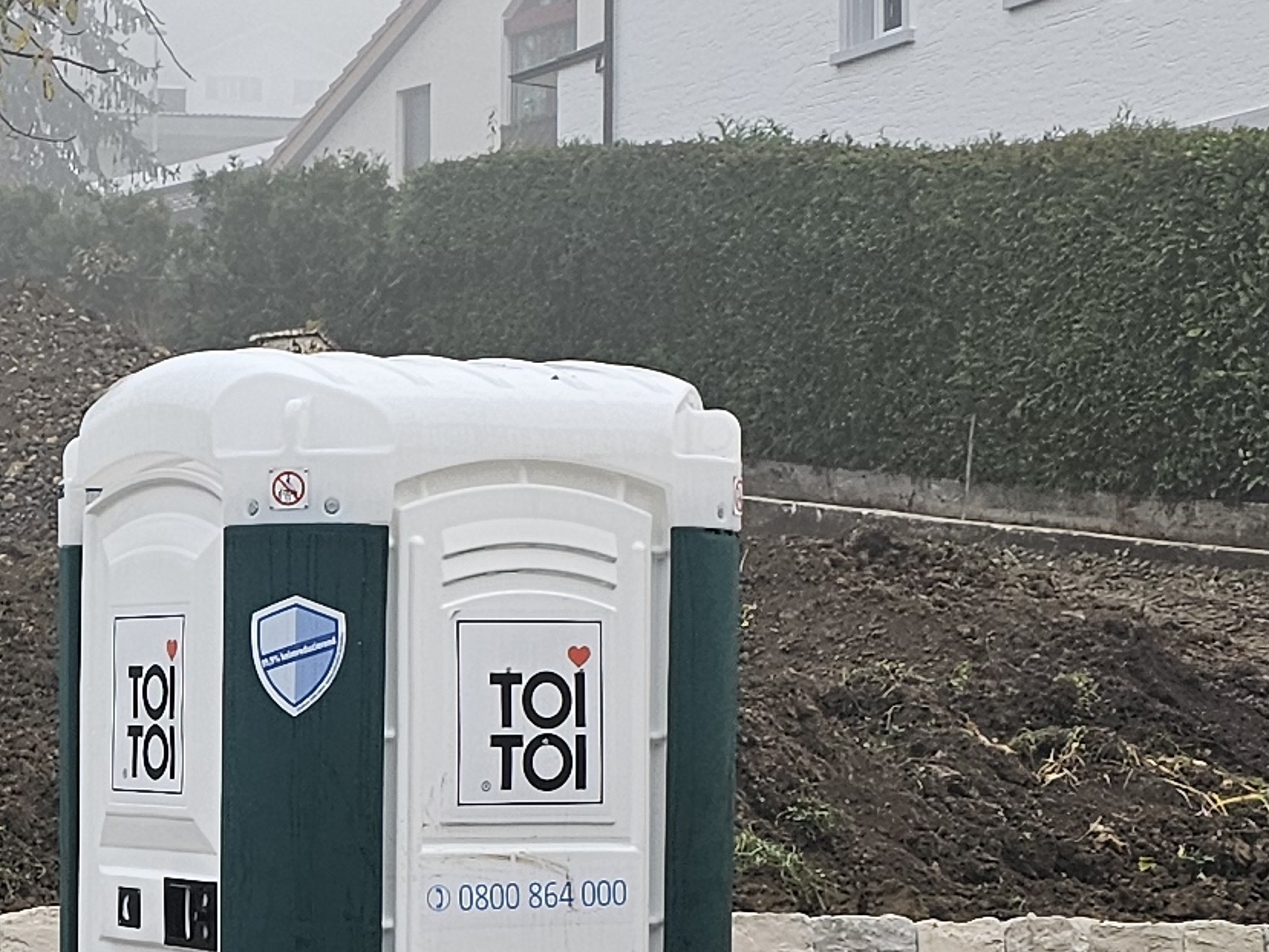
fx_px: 4070
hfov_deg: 17.2
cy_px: 903
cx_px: -54
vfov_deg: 13.2
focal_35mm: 111
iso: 80
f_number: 1.7
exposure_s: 1/100
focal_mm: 6.3
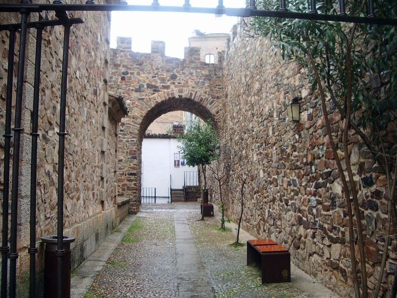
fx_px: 401
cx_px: 198
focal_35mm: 35
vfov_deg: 40.7
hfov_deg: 52.6
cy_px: 149
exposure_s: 1/80
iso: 100
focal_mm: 5.8
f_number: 2.6
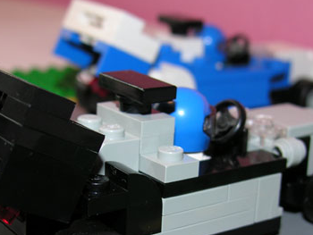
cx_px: 139
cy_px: 186
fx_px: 724
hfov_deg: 24.4
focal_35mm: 80
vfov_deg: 18.3
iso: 50
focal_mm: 8.9
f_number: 2.8
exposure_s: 1/60.1
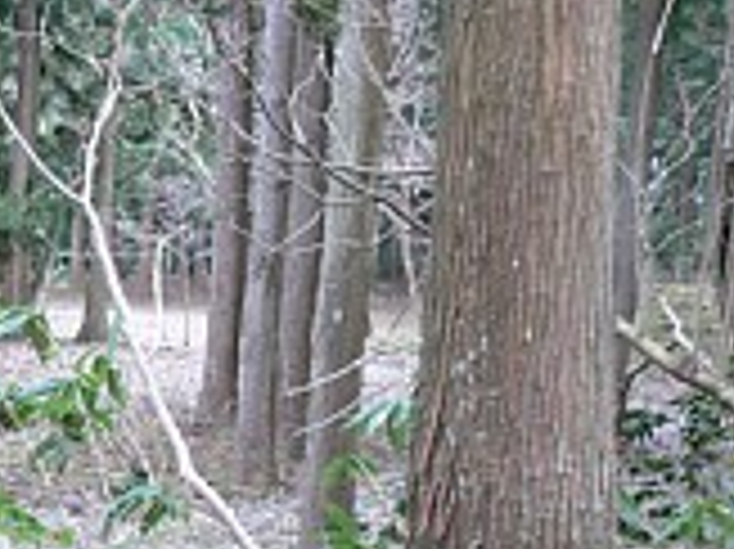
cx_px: -162
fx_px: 1822
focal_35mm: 86
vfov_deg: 16.8
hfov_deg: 21.1
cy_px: 526
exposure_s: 1/30
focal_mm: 7.4
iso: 80
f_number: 2.8
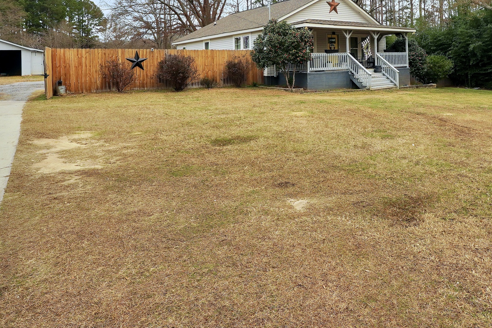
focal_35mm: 28
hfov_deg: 63.9
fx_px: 383
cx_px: 326
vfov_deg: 44.0
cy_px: 63
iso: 100
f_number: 6.3
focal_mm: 10
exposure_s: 1/160
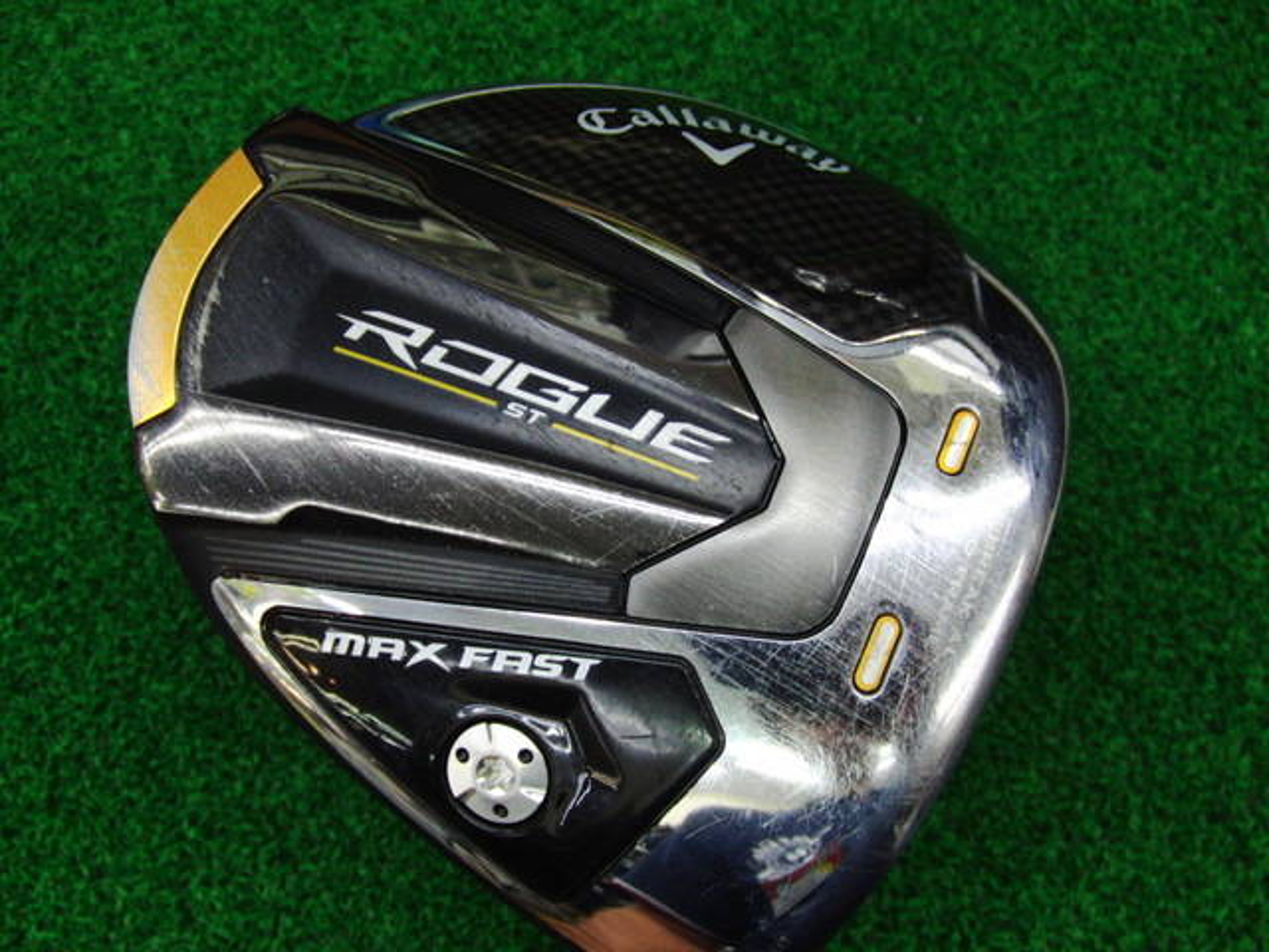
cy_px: 476
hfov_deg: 50.1
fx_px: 1356
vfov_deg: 38.7
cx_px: 634
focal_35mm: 37
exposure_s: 1/80
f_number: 3.6
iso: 400
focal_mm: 6.42
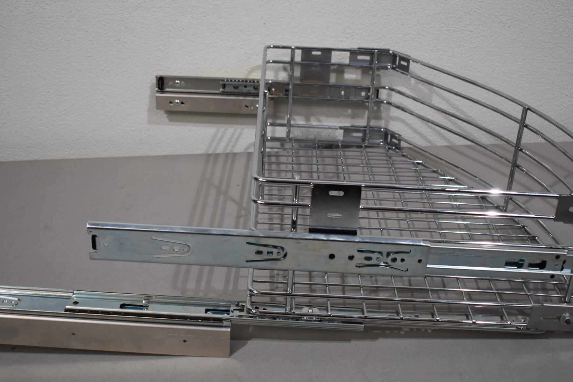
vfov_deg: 29.4
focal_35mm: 46
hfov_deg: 43.0
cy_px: 209
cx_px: 274
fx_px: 728
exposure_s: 1/250
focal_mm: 21
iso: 400
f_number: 3.8
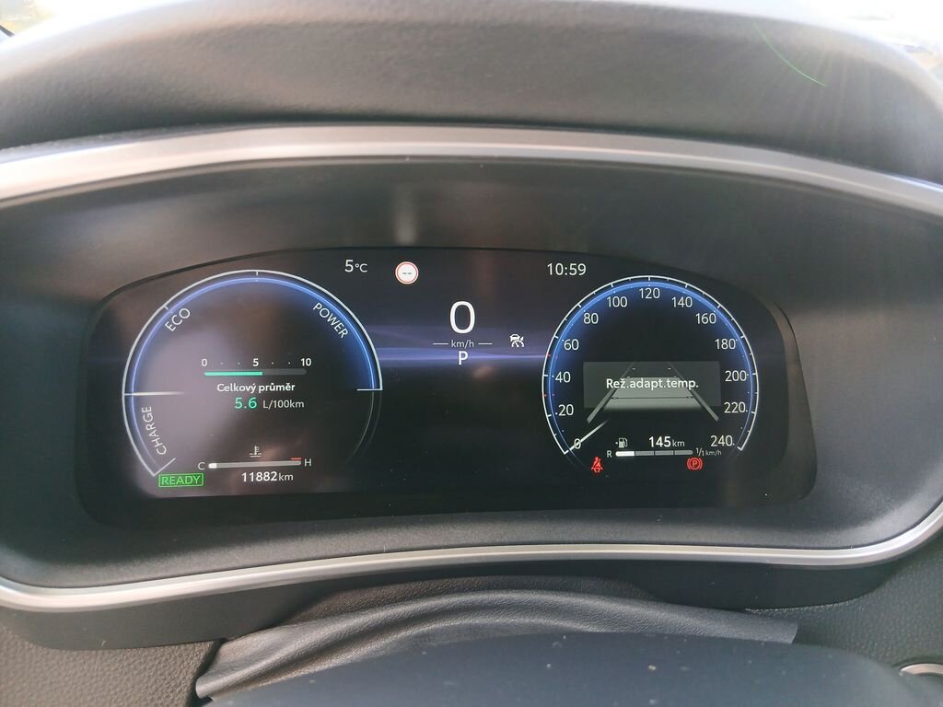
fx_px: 708
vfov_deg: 53.1
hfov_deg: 67.3
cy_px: 354
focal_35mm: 26
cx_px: 472
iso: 160
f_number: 1.8
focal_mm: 3.98
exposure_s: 1/50
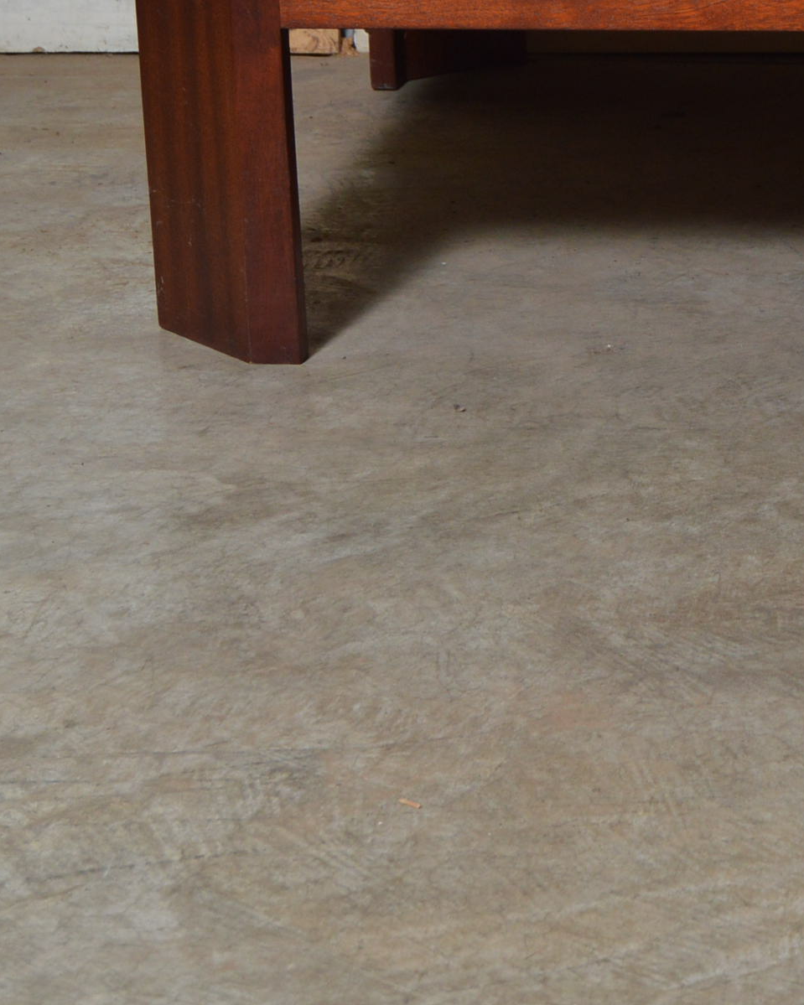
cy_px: 262
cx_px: 1111
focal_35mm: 120
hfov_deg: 12.4
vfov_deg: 16.0
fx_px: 3570
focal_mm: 34
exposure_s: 1/80
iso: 400
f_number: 6.3
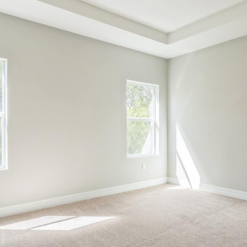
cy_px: 135
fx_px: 234
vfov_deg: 55.5
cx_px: 149
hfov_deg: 55.2
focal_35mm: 29
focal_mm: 16
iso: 1600
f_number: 8
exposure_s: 1/320
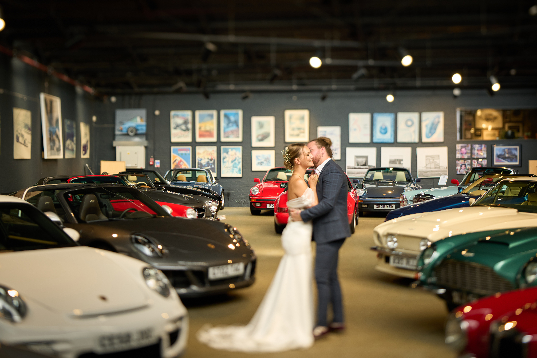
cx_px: 292
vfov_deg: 23.8
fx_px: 850
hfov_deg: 35.0
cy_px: 184
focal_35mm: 57
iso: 400
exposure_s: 1/250
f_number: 2.8
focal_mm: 50
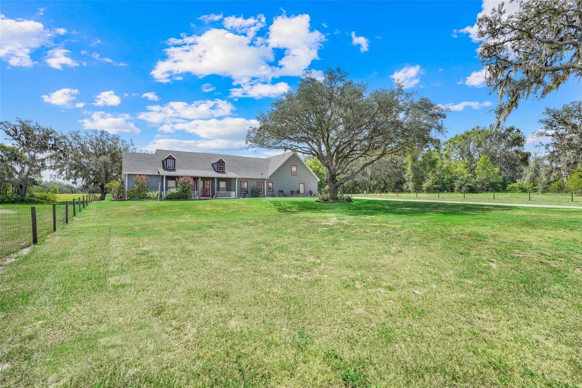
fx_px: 259
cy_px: 194
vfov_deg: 73.7
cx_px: 291
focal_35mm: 16
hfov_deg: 96.7
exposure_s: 1/400
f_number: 9
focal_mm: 16
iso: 250
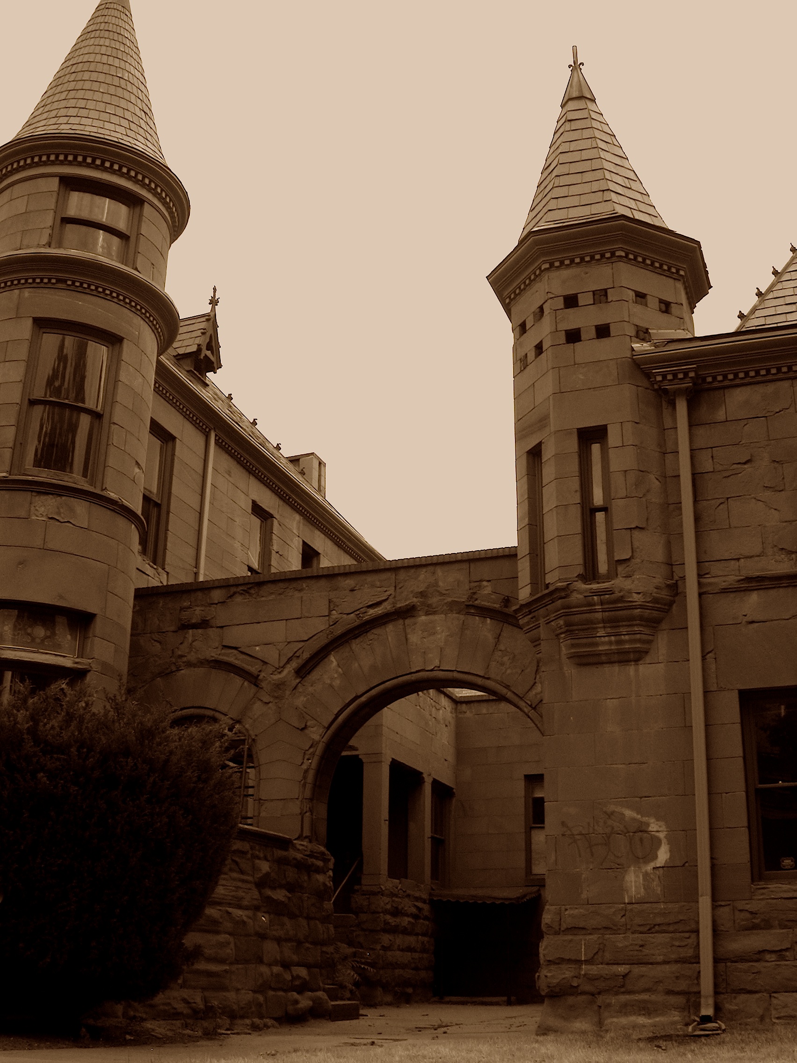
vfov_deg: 49.0
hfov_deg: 37.7
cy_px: 532
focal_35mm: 38
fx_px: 1167
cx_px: 398
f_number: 6.7
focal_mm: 7.85
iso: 100
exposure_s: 1/280
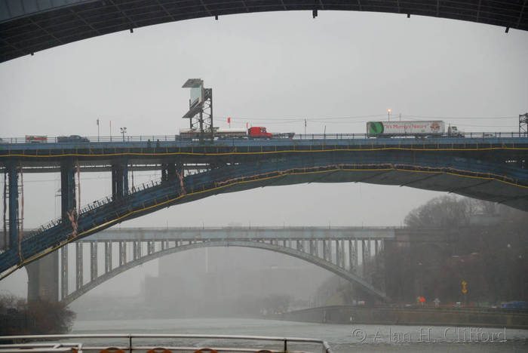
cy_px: 176
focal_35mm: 135
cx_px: 264
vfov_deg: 10.2
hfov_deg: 15.2
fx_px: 1982
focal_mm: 90
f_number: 5.3
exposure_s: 1/200
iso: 250
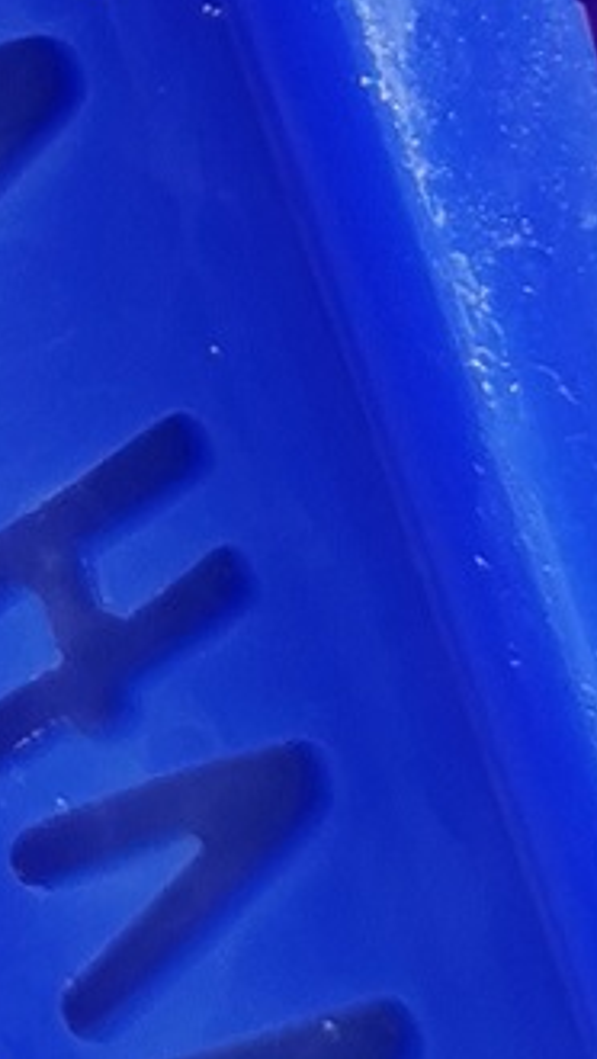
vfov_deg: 10.6
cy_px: -298
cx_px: -470
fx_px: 5592
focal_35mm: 199
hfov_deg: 6.0
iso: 50
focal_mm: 5.58
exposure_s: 1/100
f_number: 1.8
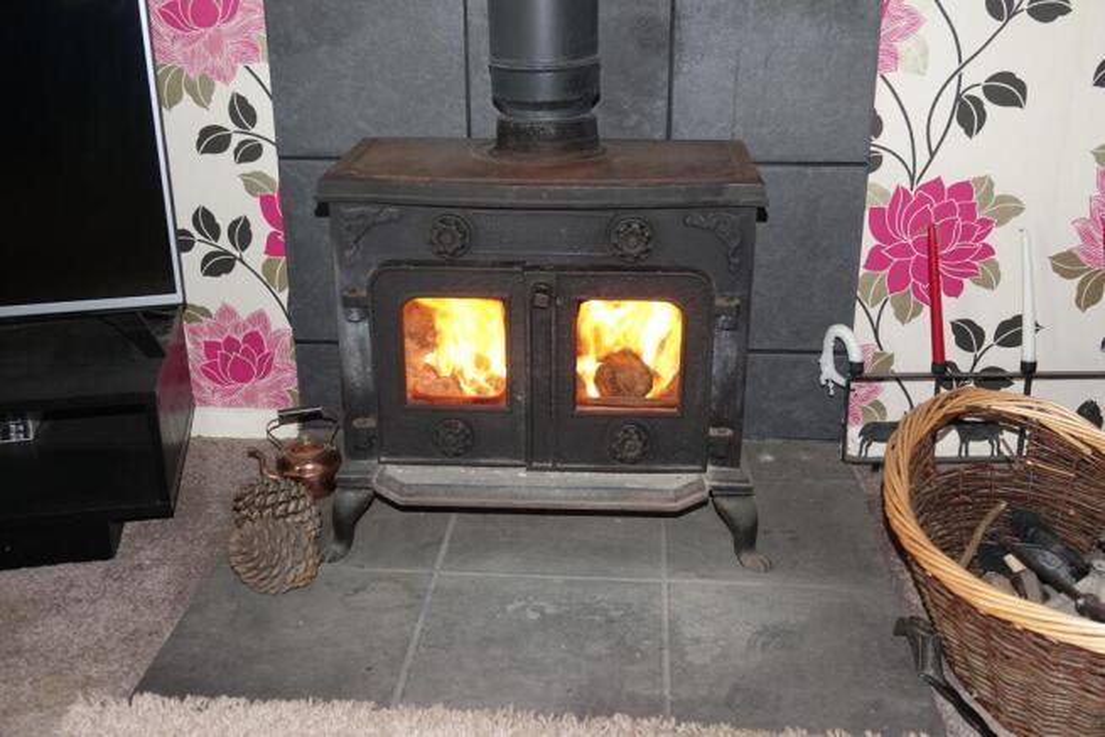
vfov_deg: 36.0
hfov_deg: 51.9
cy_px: 368
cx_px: 552
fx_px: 1136
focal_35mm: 37
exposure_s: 1/40
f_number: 3.2
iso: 250
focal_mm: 13.7
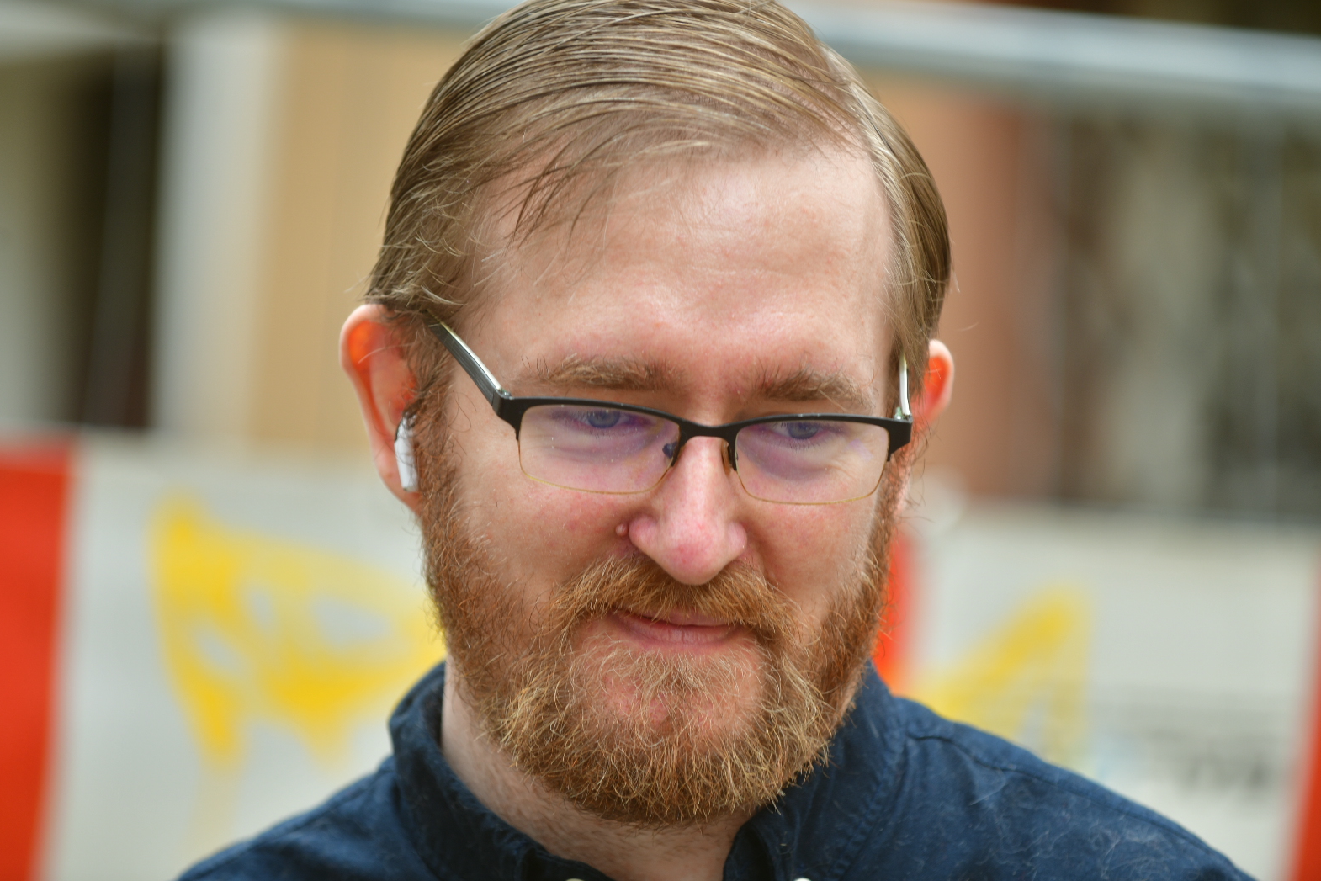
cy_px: 442
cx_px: 645
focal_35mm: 196
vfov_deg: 7.0
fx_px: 7192
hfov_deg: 10.5
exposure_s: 1/200
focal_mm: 190
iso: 100
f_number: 4
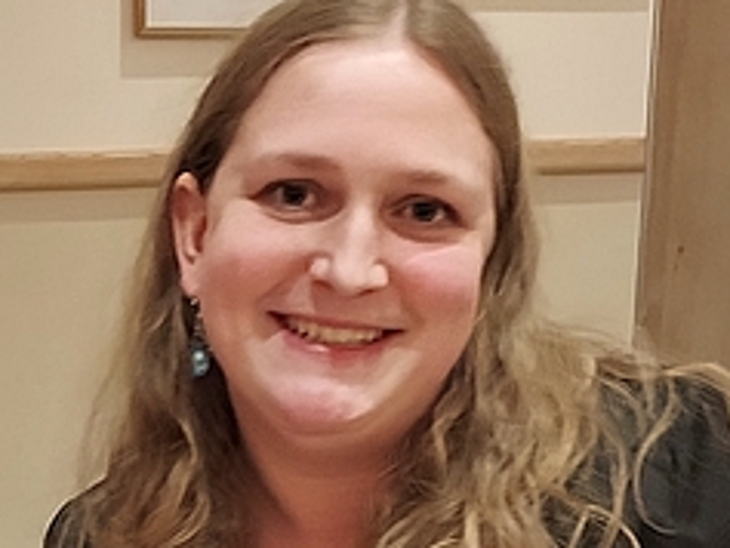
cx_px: 59
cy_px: 683
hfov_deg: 19.6
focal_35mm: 98
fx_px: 2068
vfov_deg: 14.5
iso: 764
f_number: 1.8
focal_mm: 4.75
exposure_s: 1/25
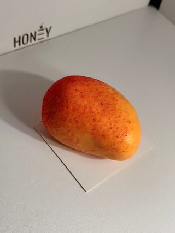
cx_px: 88
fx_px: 324
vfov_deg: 39.7
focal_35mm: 48
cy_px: 116
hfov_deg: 30.3
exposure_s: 1/5587
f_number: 1.78
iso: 80
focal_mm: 6.76
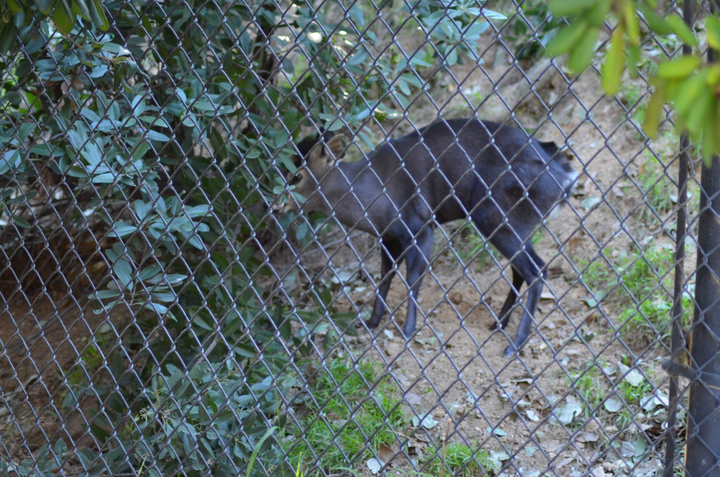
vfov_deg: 13.0
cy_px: 238
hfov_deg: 19.5
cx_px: 360
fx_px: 2096
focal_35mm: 105
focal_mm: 70
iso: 1400
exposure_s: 1/125
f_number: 4
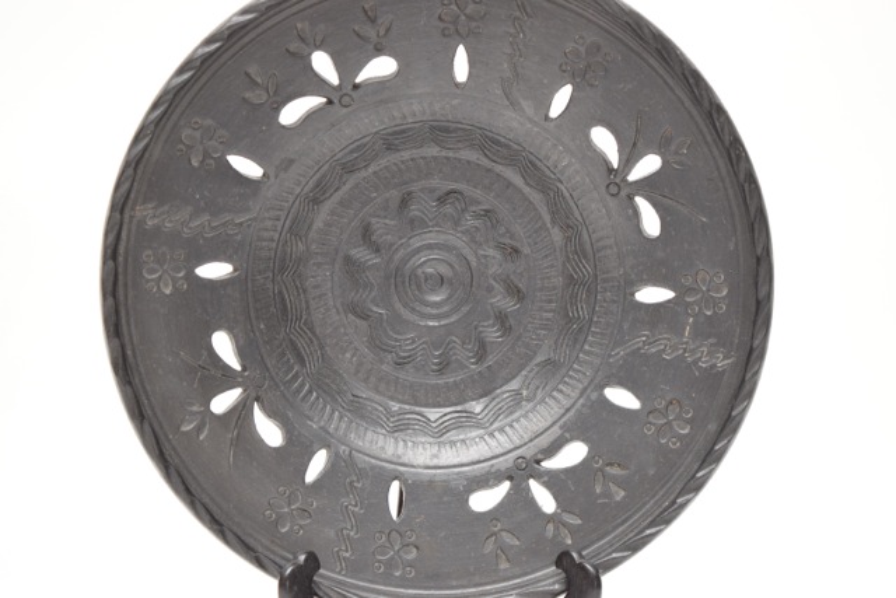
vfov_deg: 16.6
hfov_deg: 24.6
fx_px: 2054
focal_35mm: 82
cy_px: 299
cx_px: 448
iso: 800
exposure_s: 1/125
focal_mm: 55
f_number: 5.6
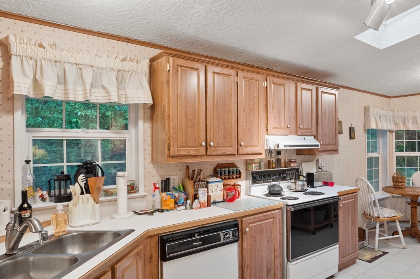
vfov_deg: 51.2
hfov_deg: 69.9
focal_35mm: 25
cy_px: 144
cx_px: 272
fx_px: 292
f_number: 8
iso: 400
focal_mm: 10
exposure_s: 1.6
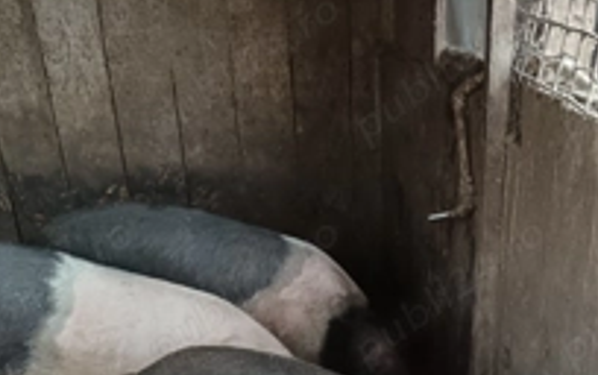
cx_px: 346
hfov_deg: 36.2
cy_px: 565
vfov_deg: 20.0
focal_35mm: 56
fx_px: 914
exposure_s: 1/100
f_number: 1.9
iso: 1076
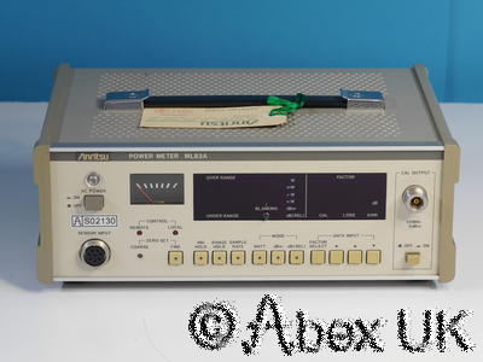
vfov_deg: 10.7
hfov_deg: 14.3
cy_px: 181
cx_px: 242
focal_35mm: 138
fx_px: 1926
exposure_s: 1/4
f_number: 8
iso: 200
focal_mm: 69
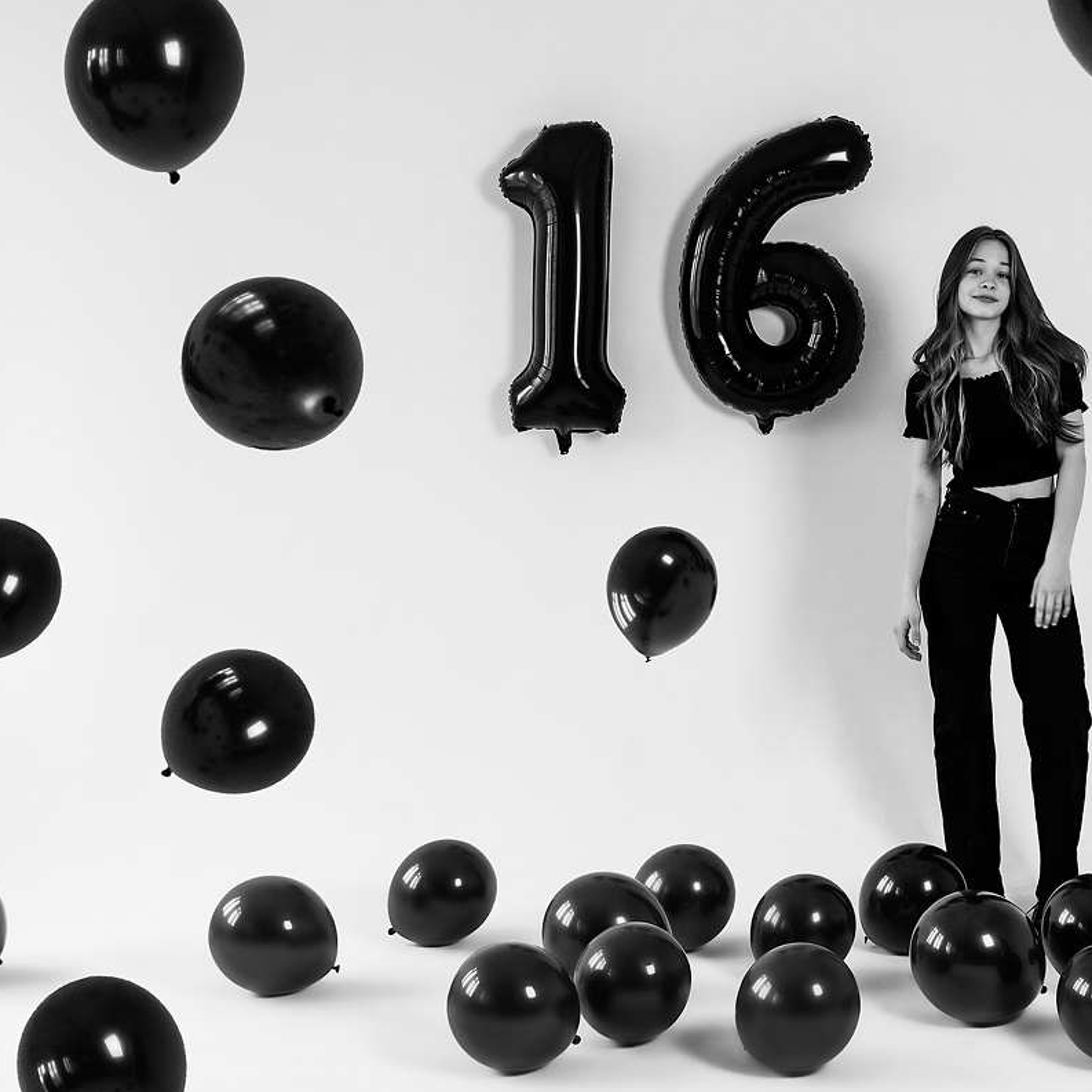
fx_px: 1713
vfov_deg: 35.4
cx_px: 848
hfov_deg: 34.4
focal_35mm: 48
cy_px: 561
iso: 800
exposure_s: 1/160
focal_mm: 32
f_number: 4
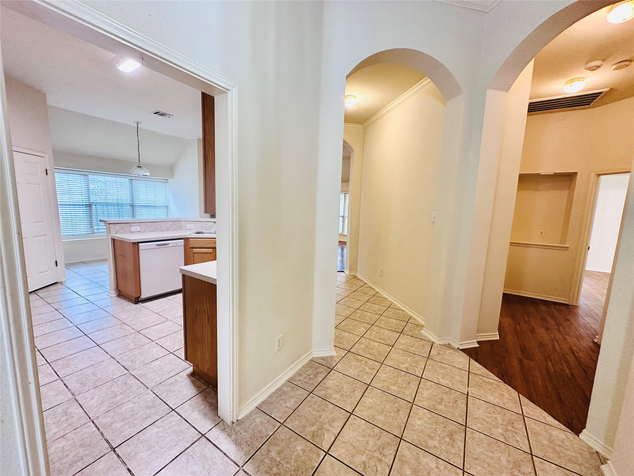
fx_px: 256
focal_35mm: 14
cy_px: 238
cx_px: 317
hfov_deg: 102.1
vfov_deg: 85.7
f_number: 2.2
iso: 250
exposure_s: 1/60
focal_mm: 2.22
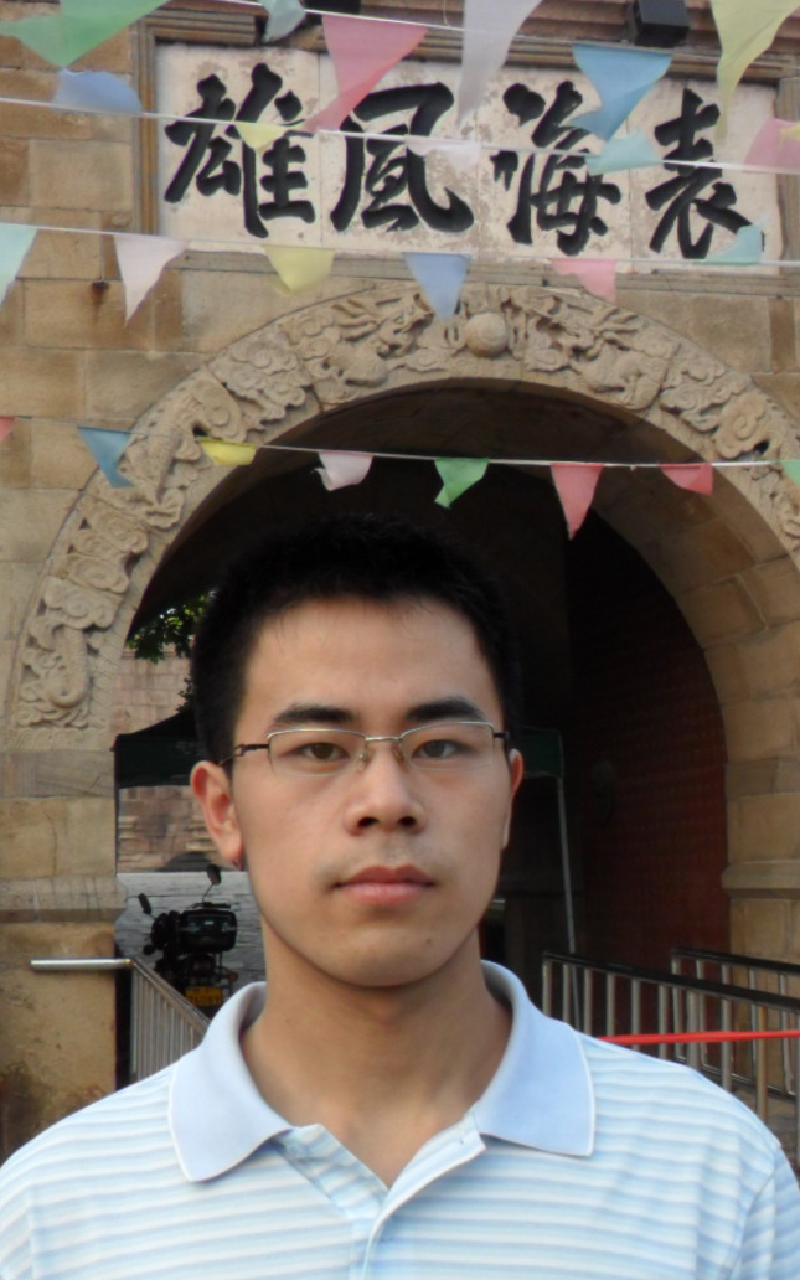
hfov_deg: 23.6
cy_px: 702
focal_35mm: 55
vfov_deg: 36.9
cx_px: 411
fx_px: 1919
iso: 80
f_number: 3.5
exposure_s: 1/90
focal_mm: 4.9
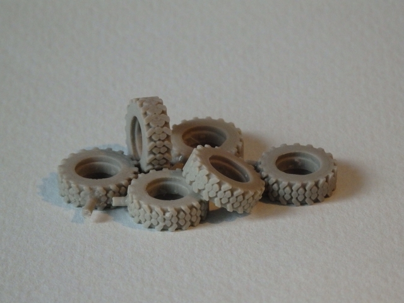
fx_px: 2381
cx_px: 202
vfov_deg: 7.3
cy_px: 152
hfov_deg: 9.7
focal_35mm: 204
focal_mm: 36.5
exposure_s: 1/80
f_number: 5.9
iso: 800
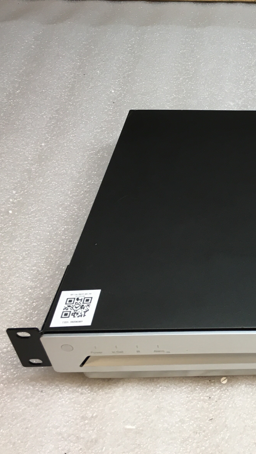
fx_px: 652
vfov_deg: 38.4
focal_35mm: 54
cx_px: 344
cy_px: 195
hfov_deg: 20.1
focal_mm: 4.15
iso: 25
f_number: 2.2
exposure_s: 1/40
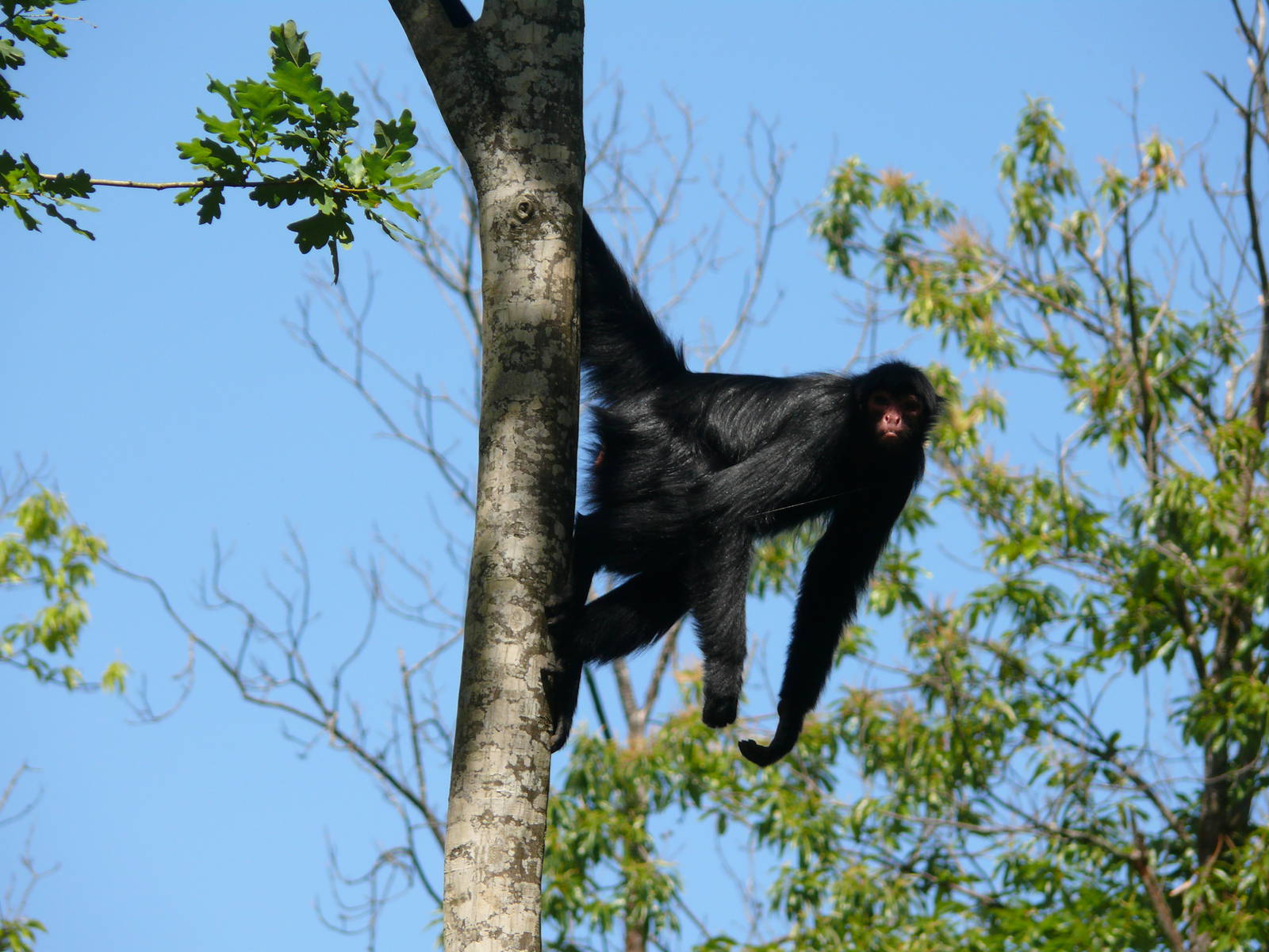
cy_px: 476
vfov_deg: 3.5
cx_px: 634
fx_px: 15397
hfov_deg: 4.7
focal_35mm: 420
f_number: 5.6
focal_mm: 88.8
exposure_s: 1/400
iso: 100
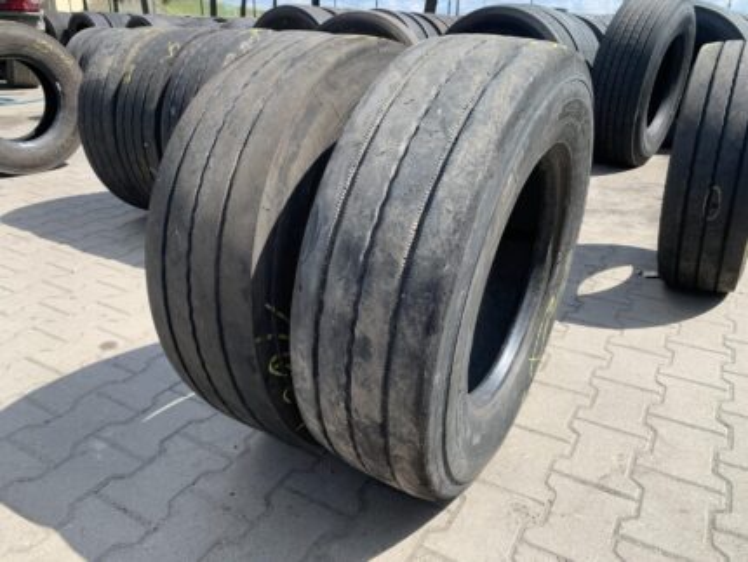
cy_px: 281
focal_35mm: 26
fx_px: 562
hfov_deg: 67.3
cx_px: 374
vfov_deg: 53.1
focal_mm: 4.25
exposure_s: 1/903
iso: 25
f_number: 1.8
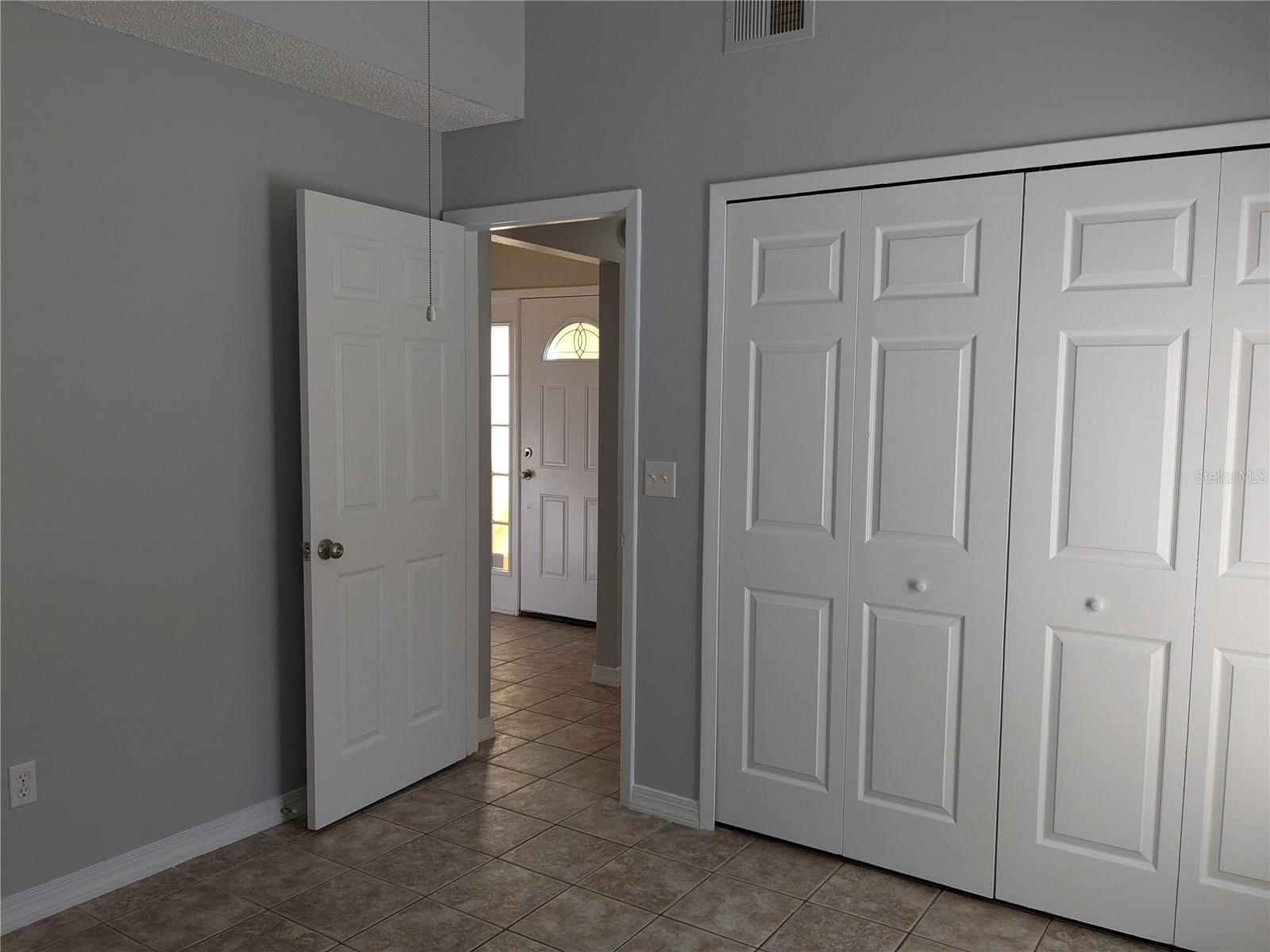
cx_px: 635
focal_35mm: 27
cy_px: 476
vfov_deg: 51.4
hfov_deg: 65.3
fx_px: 991
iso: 69
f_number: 1.73
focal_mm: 4.38
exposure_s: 1/308
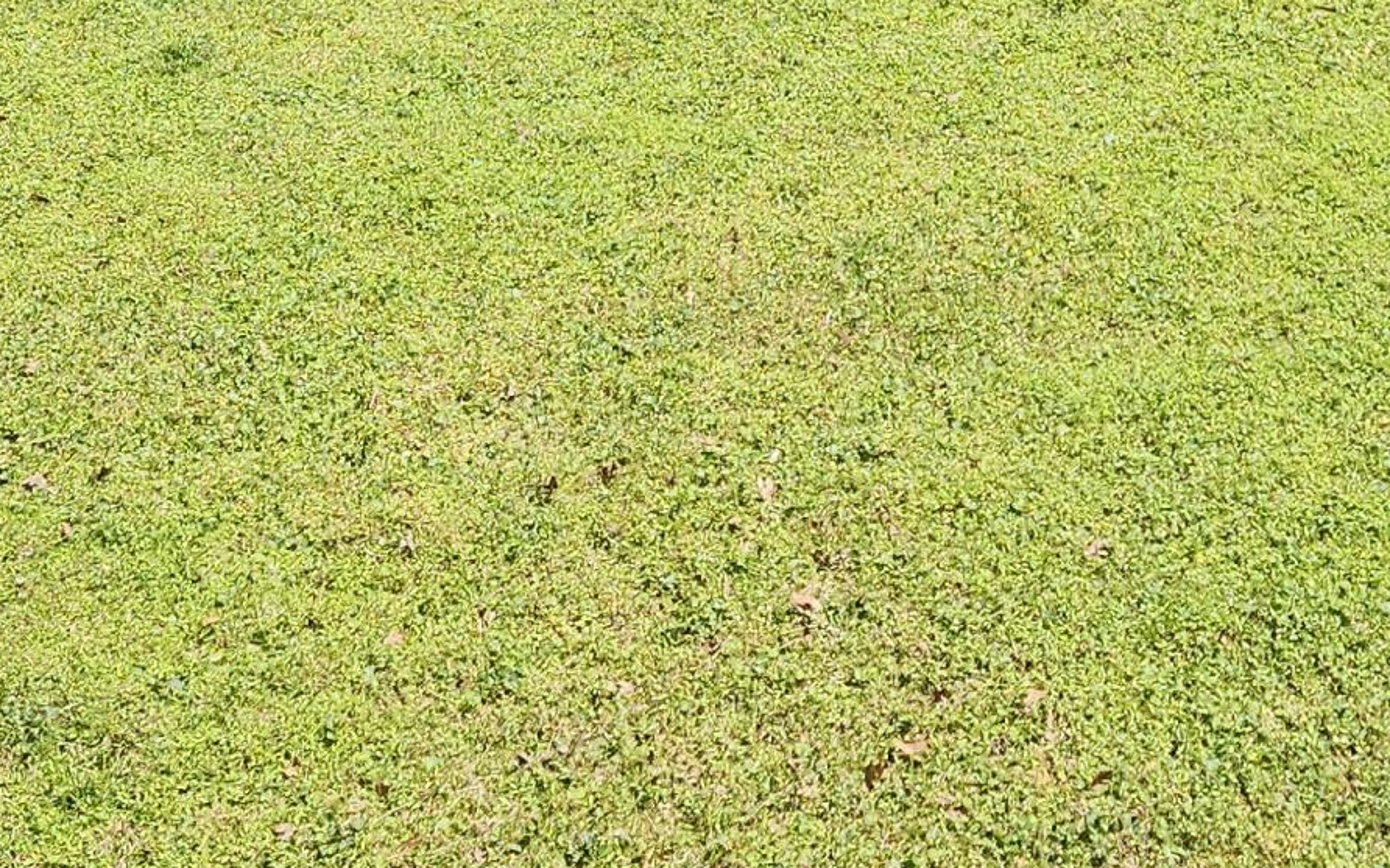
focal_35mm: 82
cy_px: -549
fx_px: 3106
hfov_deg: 25.0
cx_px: 1000
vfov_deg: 14.5
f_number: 1.8
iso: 25
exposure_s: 1/1361
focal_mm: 5.4
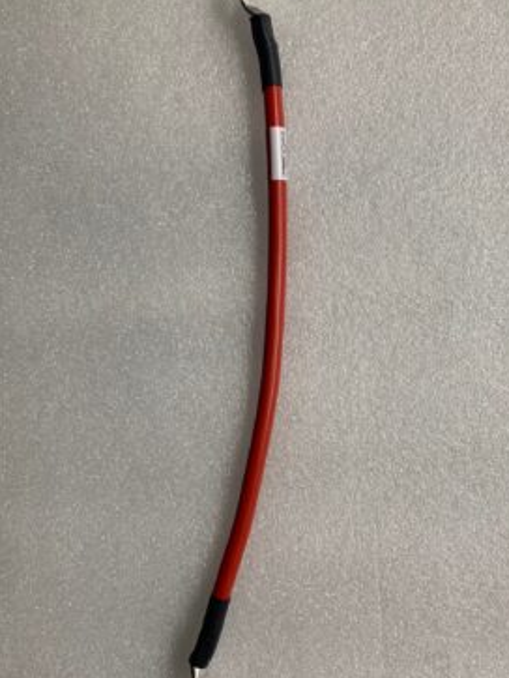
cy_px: 339
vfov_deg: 58.3
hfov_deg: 45.5
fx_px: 607
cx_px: 269
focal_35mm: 31
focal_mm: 4.25
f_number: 1.8
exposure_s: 1/100
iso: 100
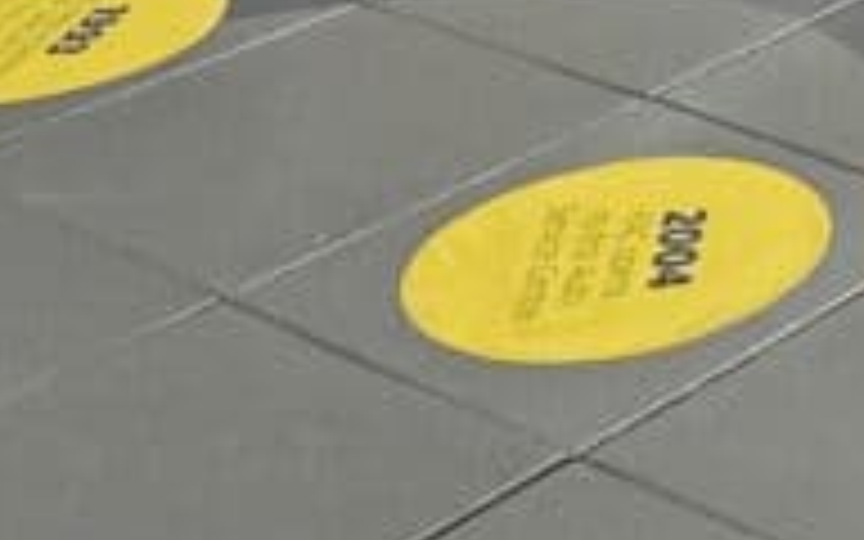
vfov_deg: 8.3
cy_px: -1138
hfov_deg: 14.1
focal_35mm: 130
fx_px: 3061
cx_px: 1606
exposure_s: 1/100
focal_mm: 6.3
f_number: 1.7
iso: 500
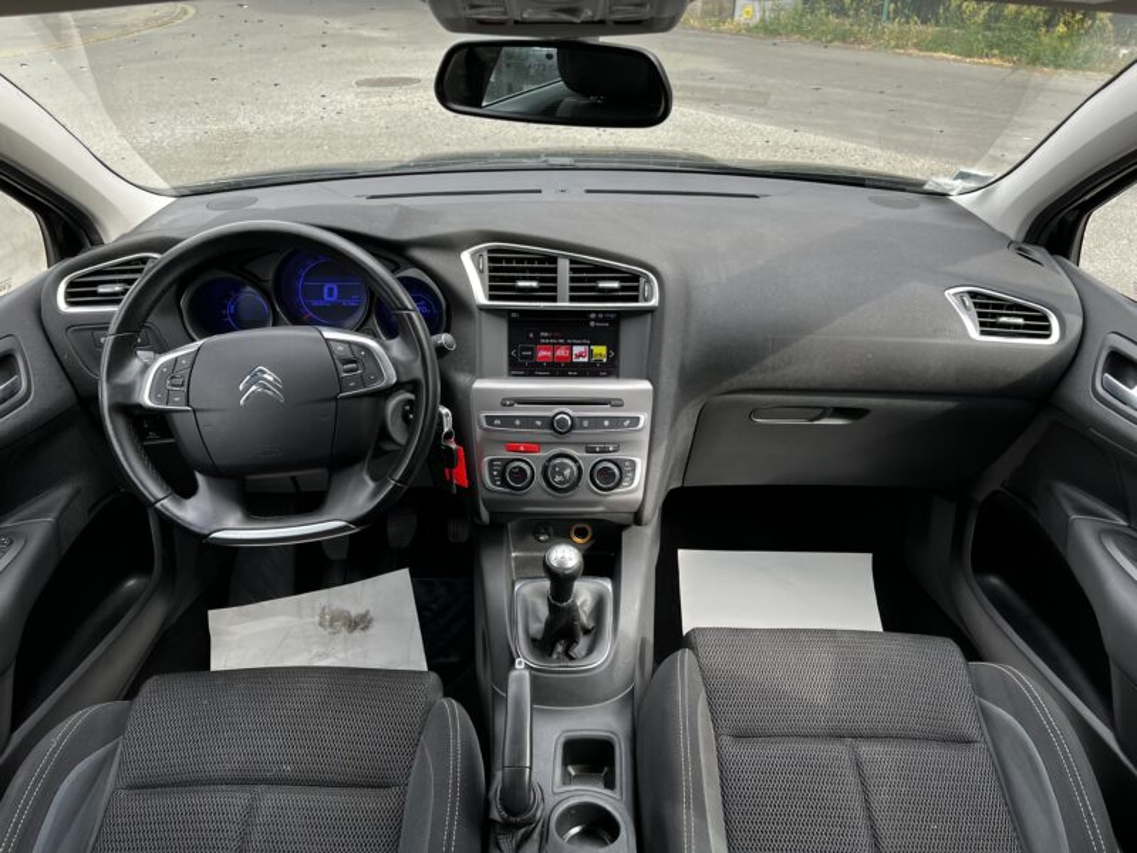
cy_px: 426
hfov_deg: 67.3
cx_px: 568
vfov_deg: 53.1
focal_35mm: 26
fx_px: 854
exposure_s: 1/135
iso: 32
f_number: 1.5
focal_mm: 5.7
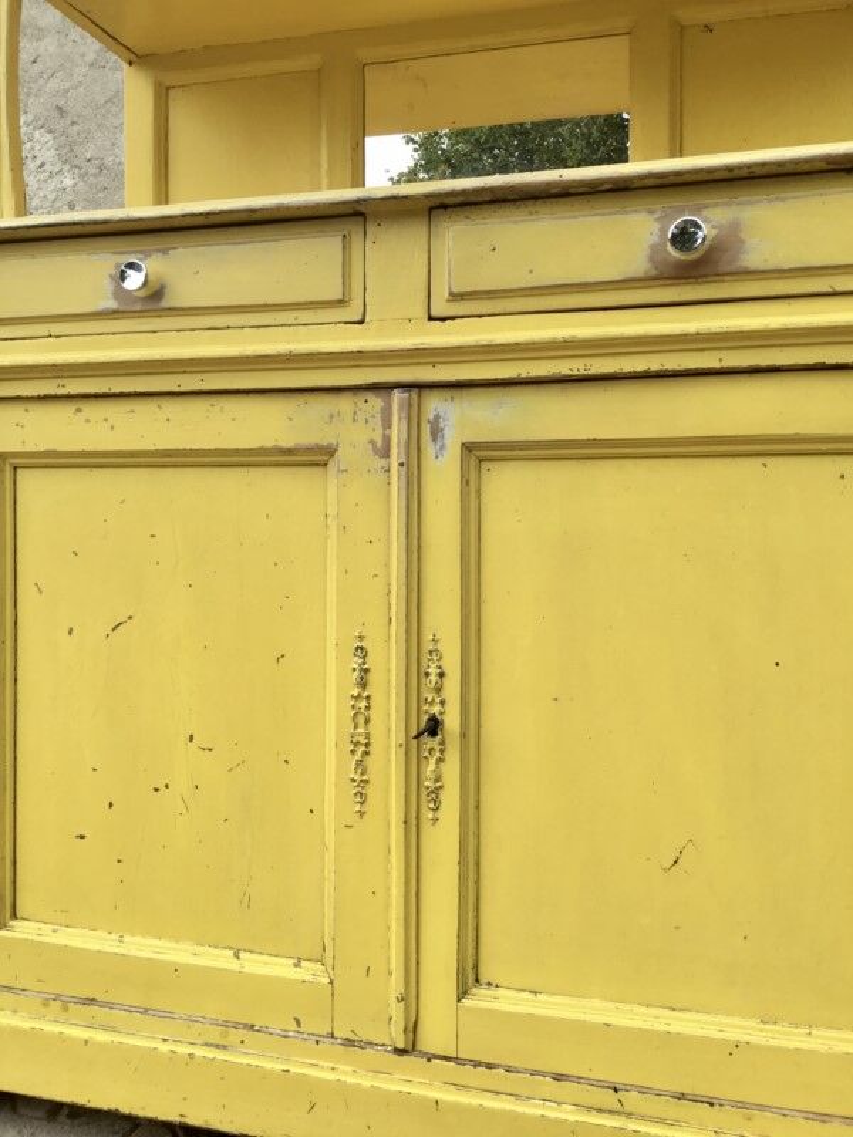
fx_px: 1019
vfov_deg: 58.4
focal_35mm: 31
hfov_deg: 45.4
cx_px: 426
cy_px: 568
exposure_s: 1/543
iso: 25
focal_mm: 3.3
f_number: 2.4
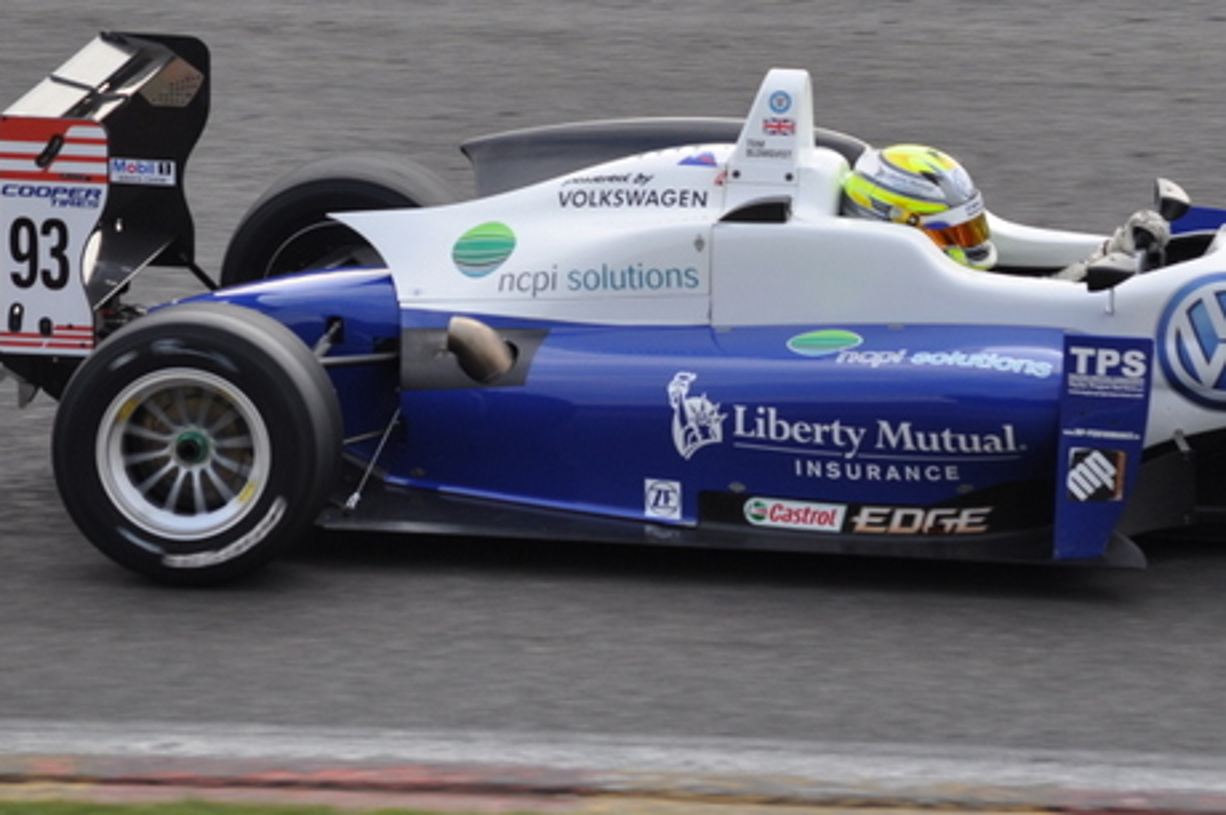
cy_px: 282
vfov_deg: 3.5
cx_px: 994
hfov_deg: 5.3
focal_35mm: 391
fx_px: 13306
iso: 320
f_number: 6.3
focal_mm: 150
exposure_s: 1/640
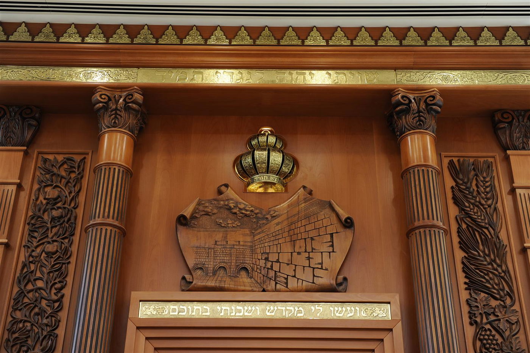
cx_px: 265
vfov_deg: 25.9
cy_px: 176
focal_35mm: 52
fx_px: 765
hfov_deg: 38.2
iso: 400
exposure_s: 1/160
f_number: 3.5
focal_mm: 52
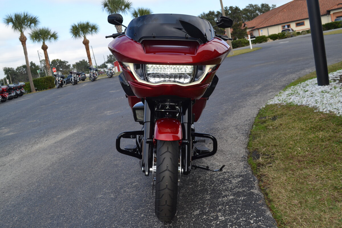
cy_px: 114
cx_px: 171
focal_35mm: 36
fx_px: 342
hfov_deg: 53.1
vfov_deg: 36.9
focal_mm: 24
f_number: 6.3
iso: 100
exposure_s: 1/200
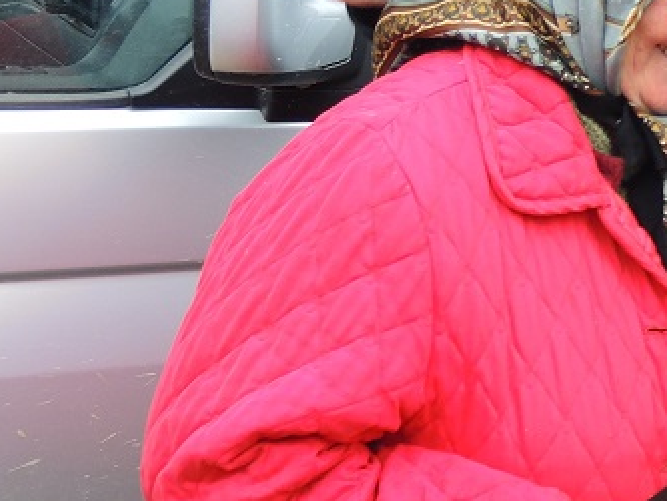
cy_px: 106
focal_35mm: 101
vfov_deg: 14.6
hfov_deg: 17.9
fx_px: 1947
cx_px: 909
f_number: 2
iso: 80
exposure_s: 1/160
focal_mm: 6
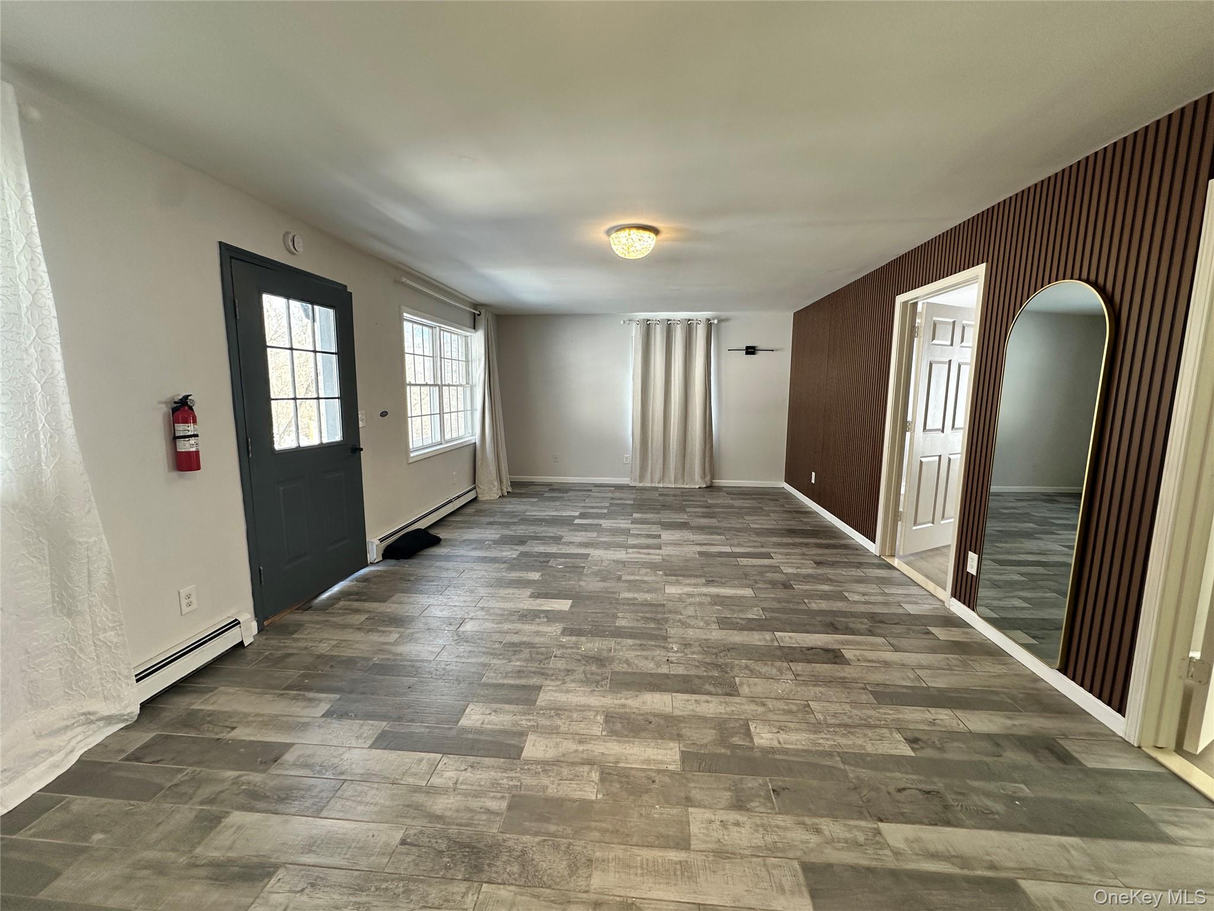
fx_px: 491
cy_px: 456
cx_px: 607
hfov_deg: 102.1
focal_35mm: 14
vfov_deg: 85.7
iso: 125
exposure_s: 1/120
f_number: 2.2
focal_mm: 2.22
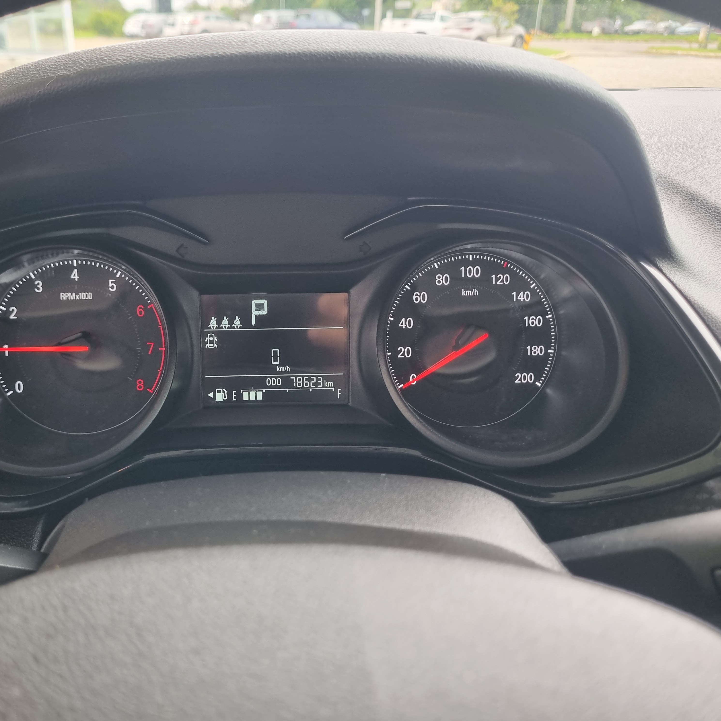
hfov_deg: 51.6
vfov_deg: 52.5
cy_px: 357
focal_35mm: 31
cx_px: 240
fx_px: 731
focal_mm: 5.4
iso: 160
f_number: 1.8
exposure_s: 1/120
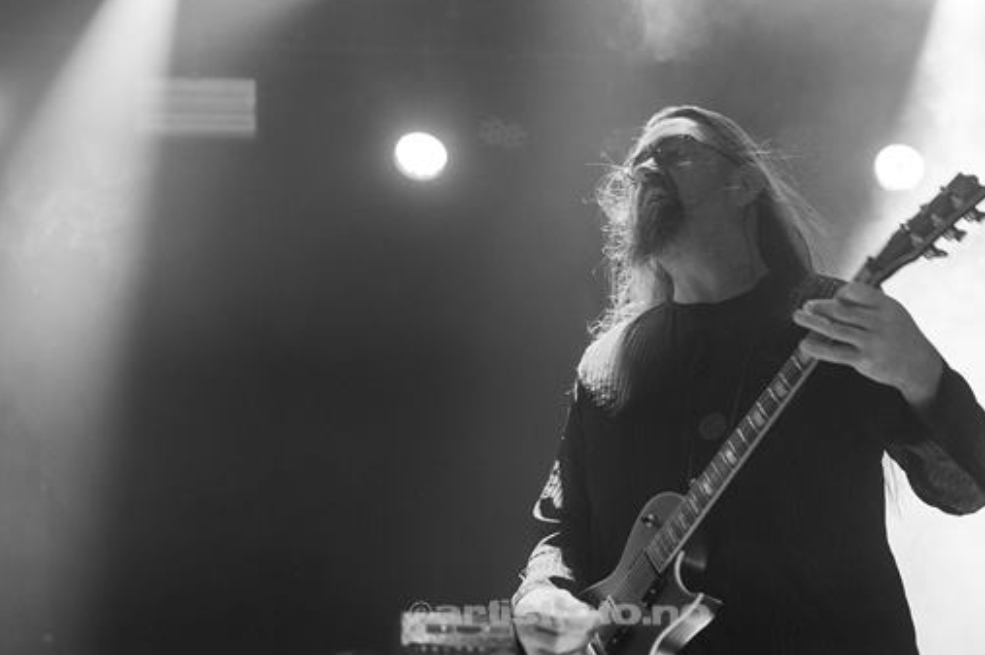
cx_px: 616
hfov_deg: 28.4
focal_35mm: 71
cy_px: 454
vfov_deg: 19.1
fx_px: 1941
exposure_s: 1/250
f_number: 2.8
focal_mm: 50
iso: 2000
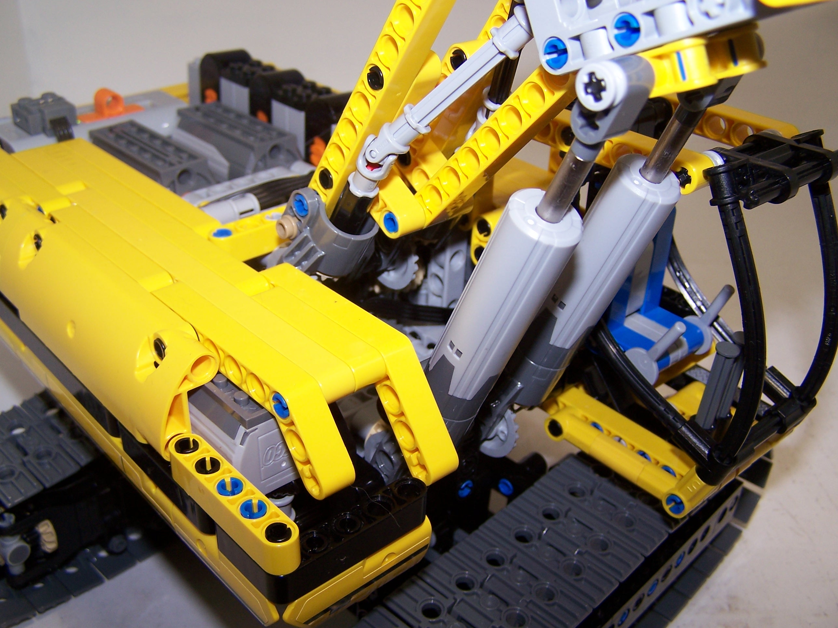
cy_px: 314
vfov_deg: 37.7
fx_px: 920
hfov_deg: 49.0
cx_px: 419
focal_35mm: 38
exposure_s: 1/60
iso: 80
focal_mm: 6.3
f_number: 2.8
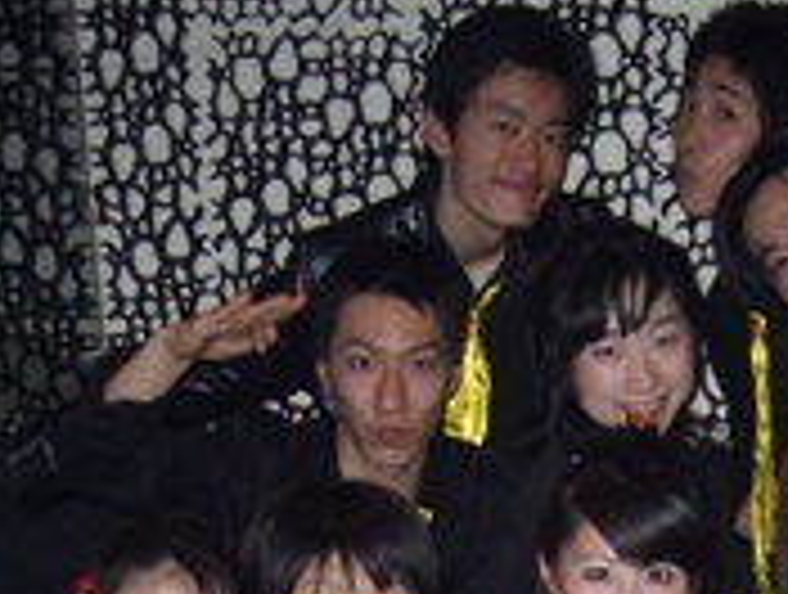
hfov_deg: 21.5
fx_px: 2053
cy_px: 844
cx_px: 608
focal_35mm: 90
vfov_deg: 15.4
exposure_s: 1/60
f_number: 2.8
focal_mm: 5.8
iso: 250
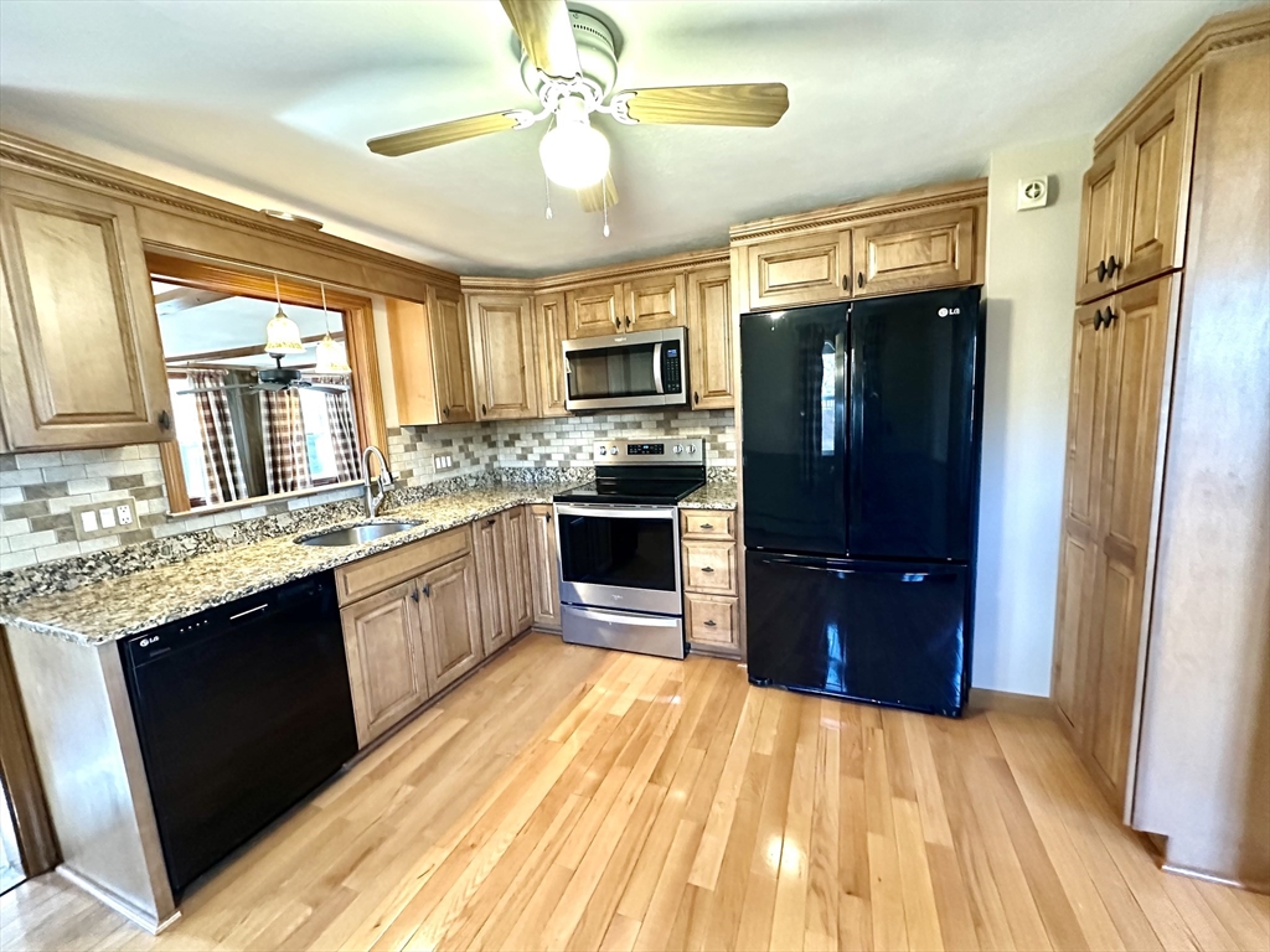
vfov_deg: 85.7
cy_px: 476
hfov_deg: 102.1
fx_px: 514
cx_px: 635
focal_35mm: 14
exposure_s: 1/60
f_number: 2.2
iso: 1000
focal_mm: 2.22
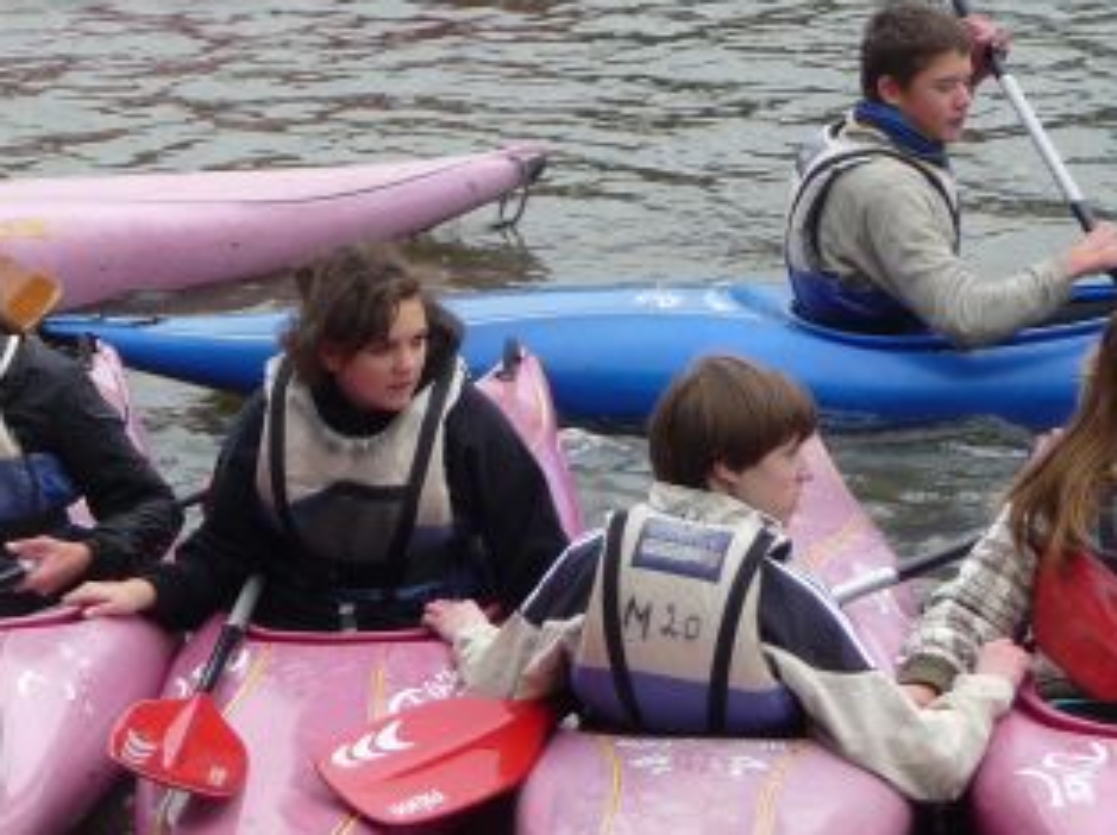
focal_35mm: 215
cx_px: 157
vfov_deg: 6.9
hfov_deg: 9.2
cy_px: 300
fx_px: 6930
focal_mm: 13.1
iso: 100
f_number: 4.6
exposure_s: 1/100
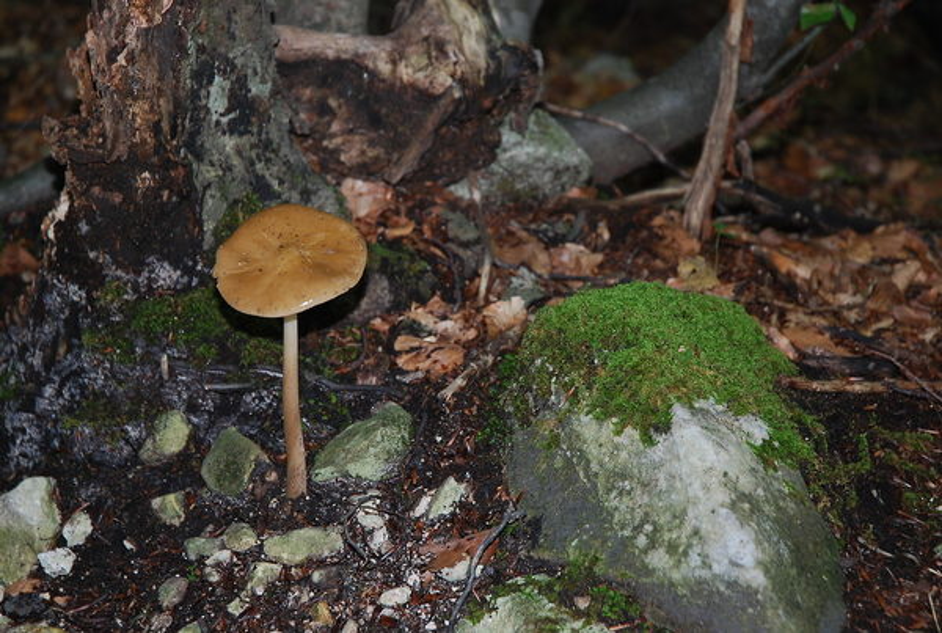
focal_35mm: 90
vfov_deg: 15.3
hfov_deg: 22.6
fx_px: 2360
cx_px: 471
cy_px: 316
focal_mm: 60
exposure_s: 1/60
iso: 200
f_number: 4.5
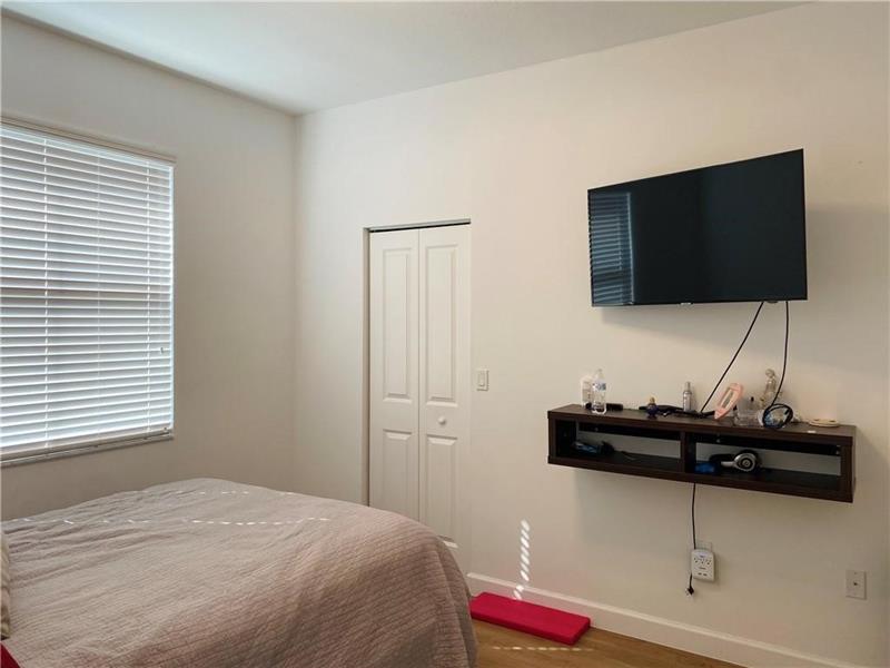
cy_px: 334
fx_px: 668
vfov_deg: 53.1
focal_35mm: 26
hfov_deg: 67.3
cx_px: 445
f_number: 1.8
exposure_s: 1/120
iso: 80
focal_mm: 4.25
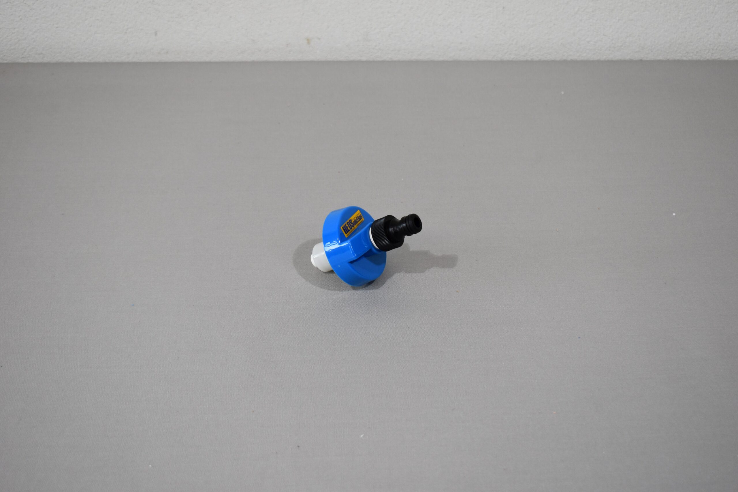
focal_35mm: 51
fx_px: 1045
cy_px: 246
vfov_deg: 26.5
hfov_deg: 38.9
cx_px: 369
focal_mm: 34
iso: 360
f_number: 5.6
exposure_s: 1/125
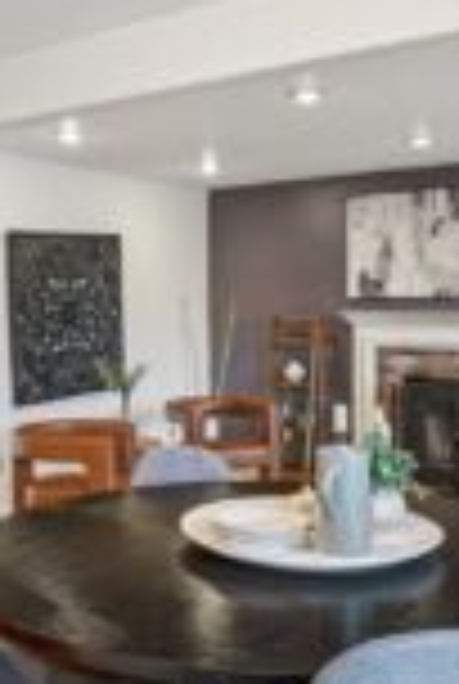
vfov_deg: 46.3
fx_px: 800
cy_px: 340
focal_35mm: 42
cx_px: 166
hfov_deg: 31.9
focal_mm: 16
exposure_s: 1/13
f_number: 8
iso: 1600
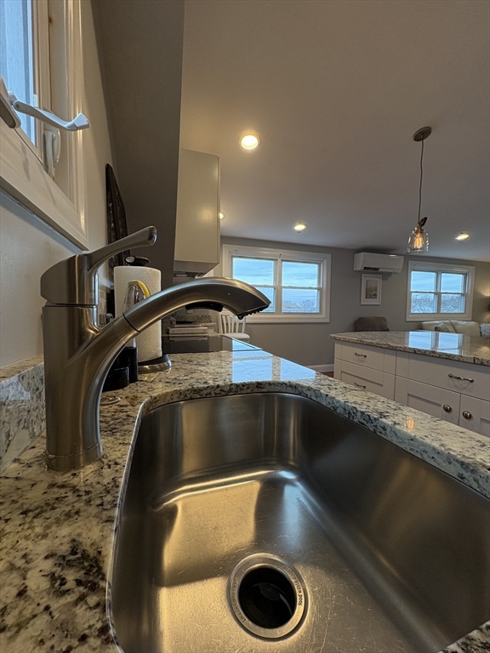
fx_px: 264
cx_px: 245
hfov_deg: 85.7
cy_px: 326
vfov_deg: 102.1
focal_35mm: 14
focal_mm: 2.22
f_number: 2.2
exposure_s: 1/120
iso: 200
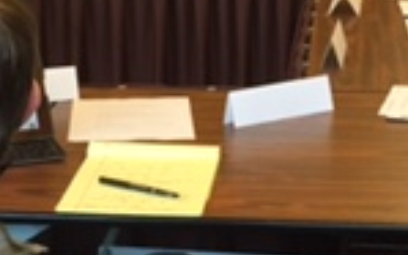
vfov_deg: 9.9
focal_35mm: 132
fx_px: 1467
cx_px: 129
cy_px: 49
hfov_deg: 15.8
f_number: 2.2
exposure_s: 1/30
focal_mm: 4.15
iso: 40
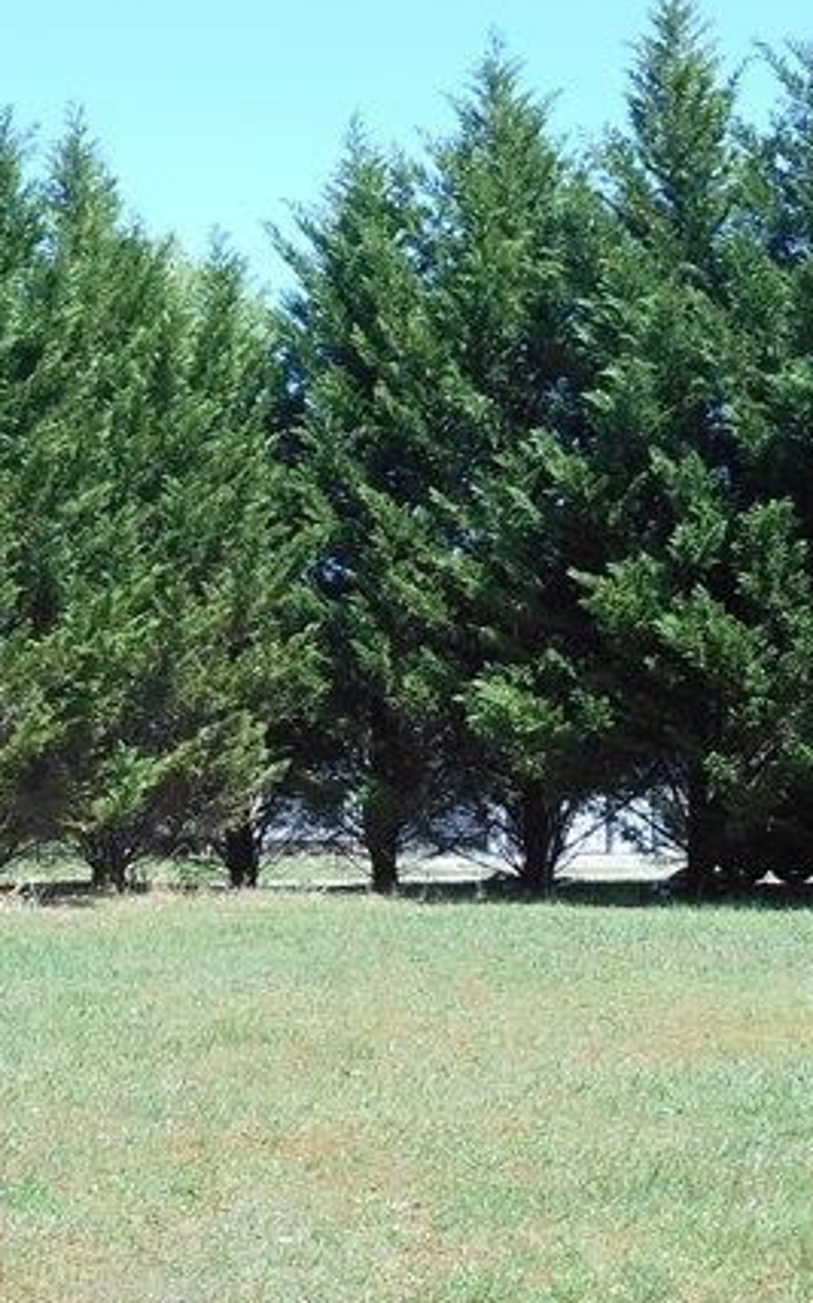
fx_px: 2343
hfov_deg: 19.5
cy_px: 661
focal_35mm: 66
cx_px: 166
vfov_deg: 31.1
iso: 80
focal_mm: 4.7
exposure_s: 1/320
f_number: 3.4
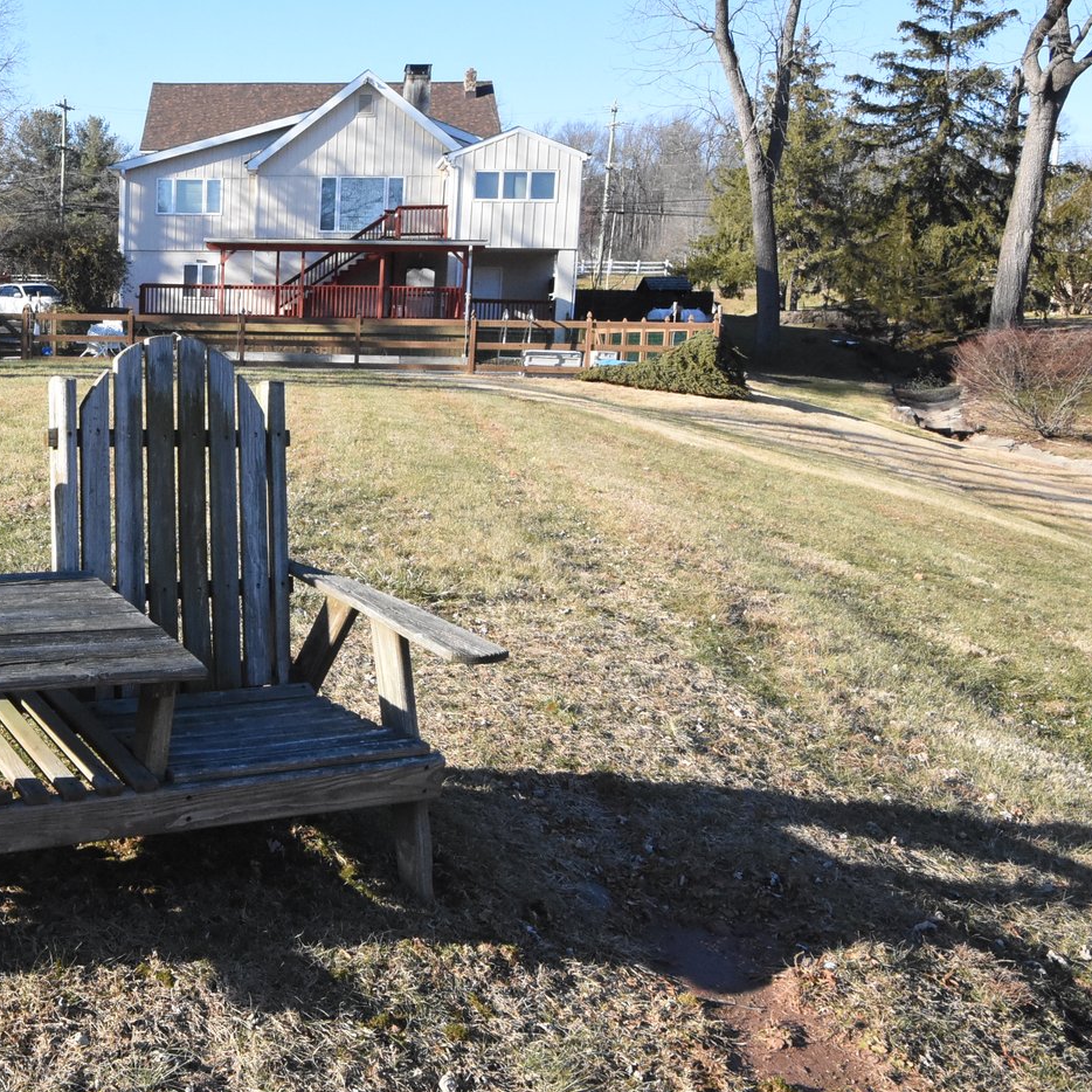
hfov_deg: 43.6
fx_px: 1241
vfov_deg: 47.3
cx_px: 118
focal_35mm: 35
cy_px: 458
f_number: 16
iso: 3200
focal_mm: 15
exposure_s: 1/1000
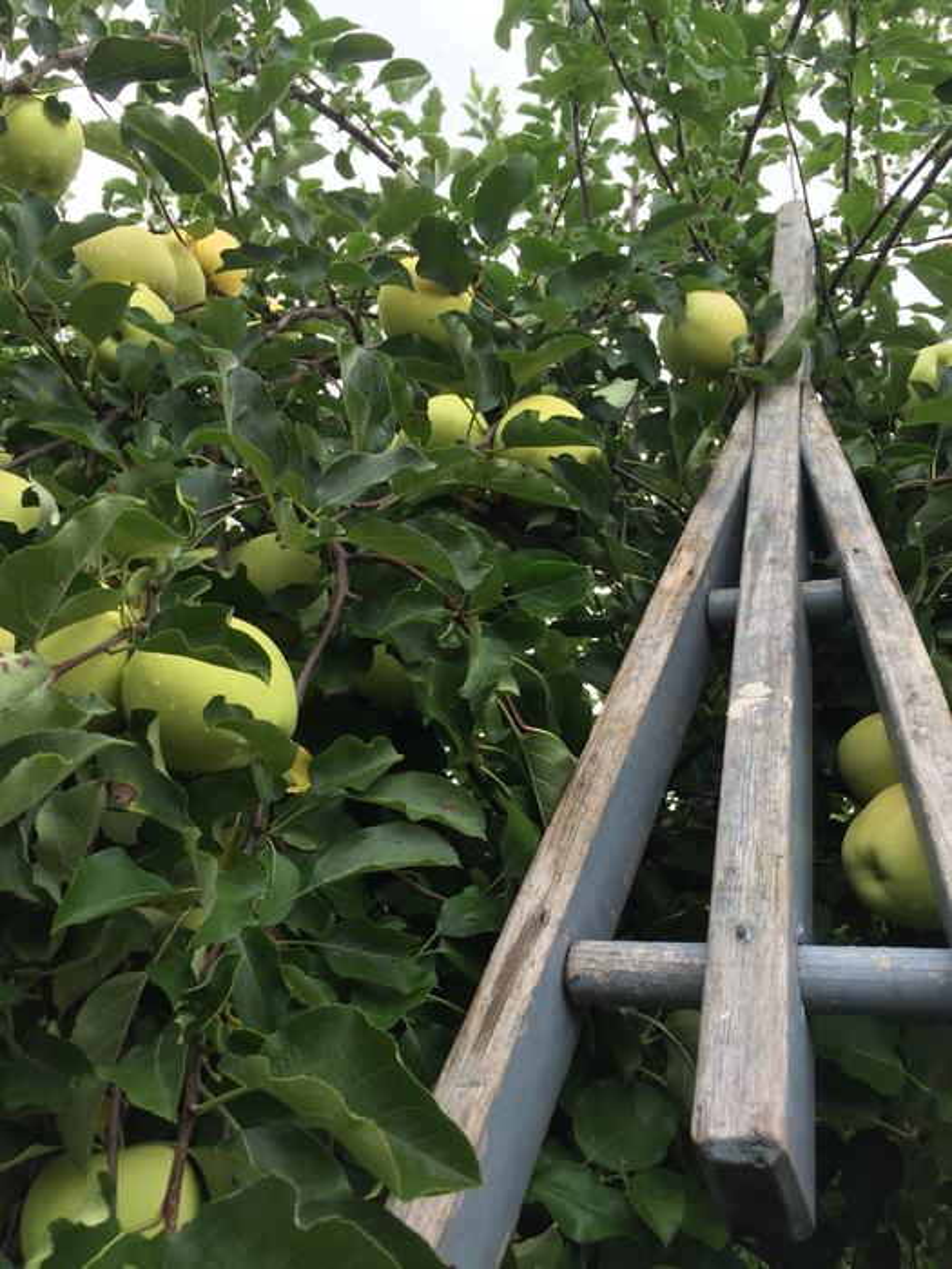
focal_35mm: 29
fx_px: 1063
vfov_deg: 61.7
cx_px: 476
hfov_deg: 48.2
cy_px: 634
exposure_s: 1/120
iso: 40
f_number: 2.2
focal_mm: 4.15
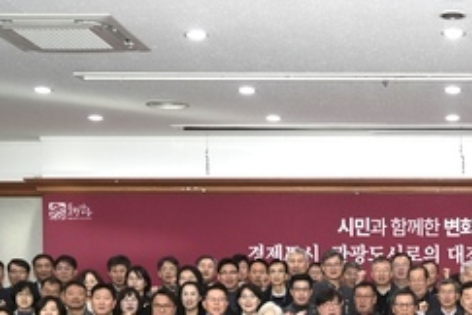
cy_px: 332
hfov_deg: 26.1
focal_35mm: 75
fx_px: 983
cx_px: 421
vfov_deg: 17.7
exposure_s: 1/125
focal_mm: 29
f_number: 5
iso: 1000
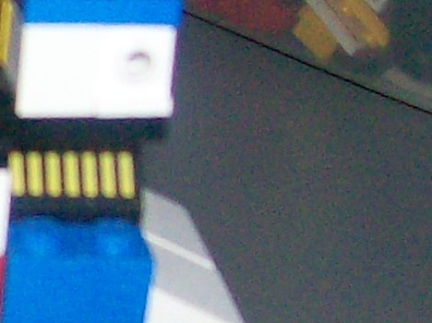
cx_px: -643
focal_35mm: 219
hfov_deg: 8.2
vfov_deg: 6.8
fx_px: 2730
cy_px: 190
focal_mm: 6
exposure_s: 1/64
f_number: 2.7
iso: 140
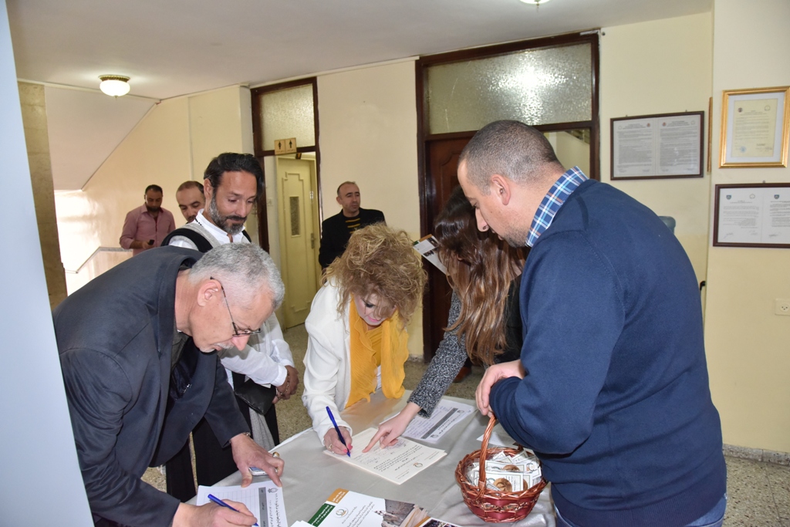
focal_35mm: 24
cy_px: 264
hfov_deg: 73.7
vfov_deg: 53.1
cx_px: 395
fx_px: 527
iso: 2500
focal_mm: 24
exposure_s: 1/160
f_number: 6.3
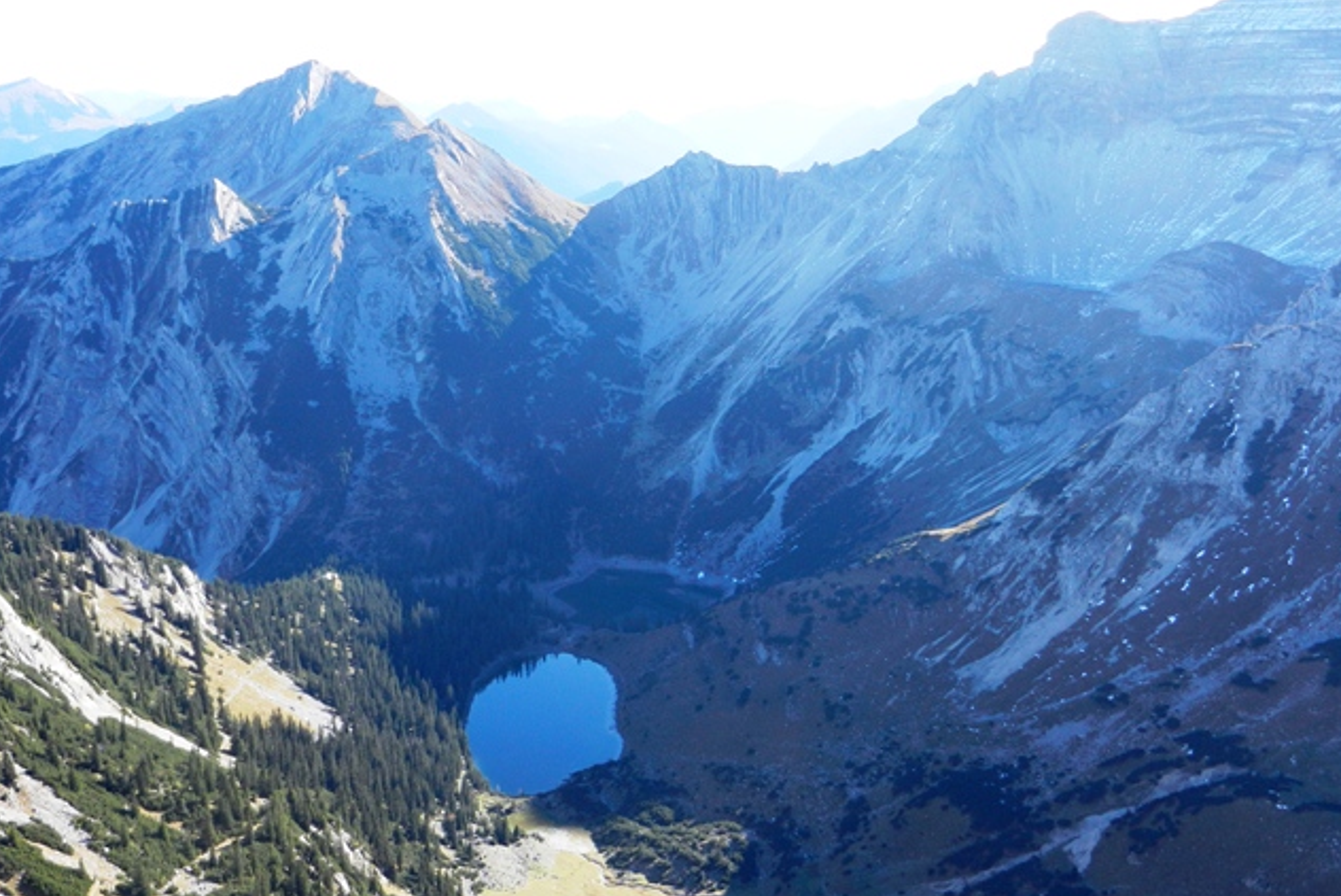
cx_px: 668
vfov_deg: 33.4
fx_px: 1491
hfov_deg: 48.4
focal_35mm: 40
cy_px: 401
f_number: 4
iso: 160
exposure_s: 1/400
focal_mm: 6.9
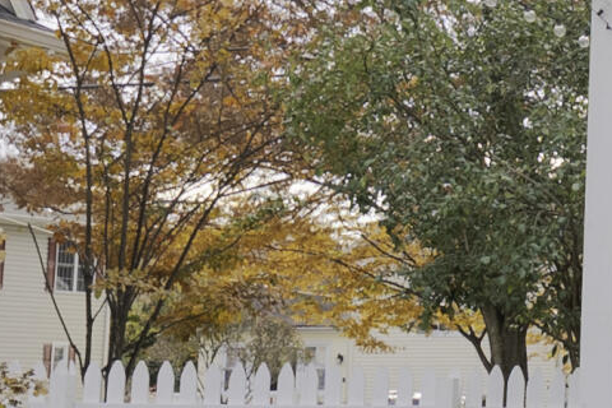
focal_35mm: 150
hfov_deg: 11.5
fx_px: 2550
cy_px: 135
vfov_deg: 9.1
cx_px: 1439
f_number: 7.1
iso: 100
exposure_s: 1/6
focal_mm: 24
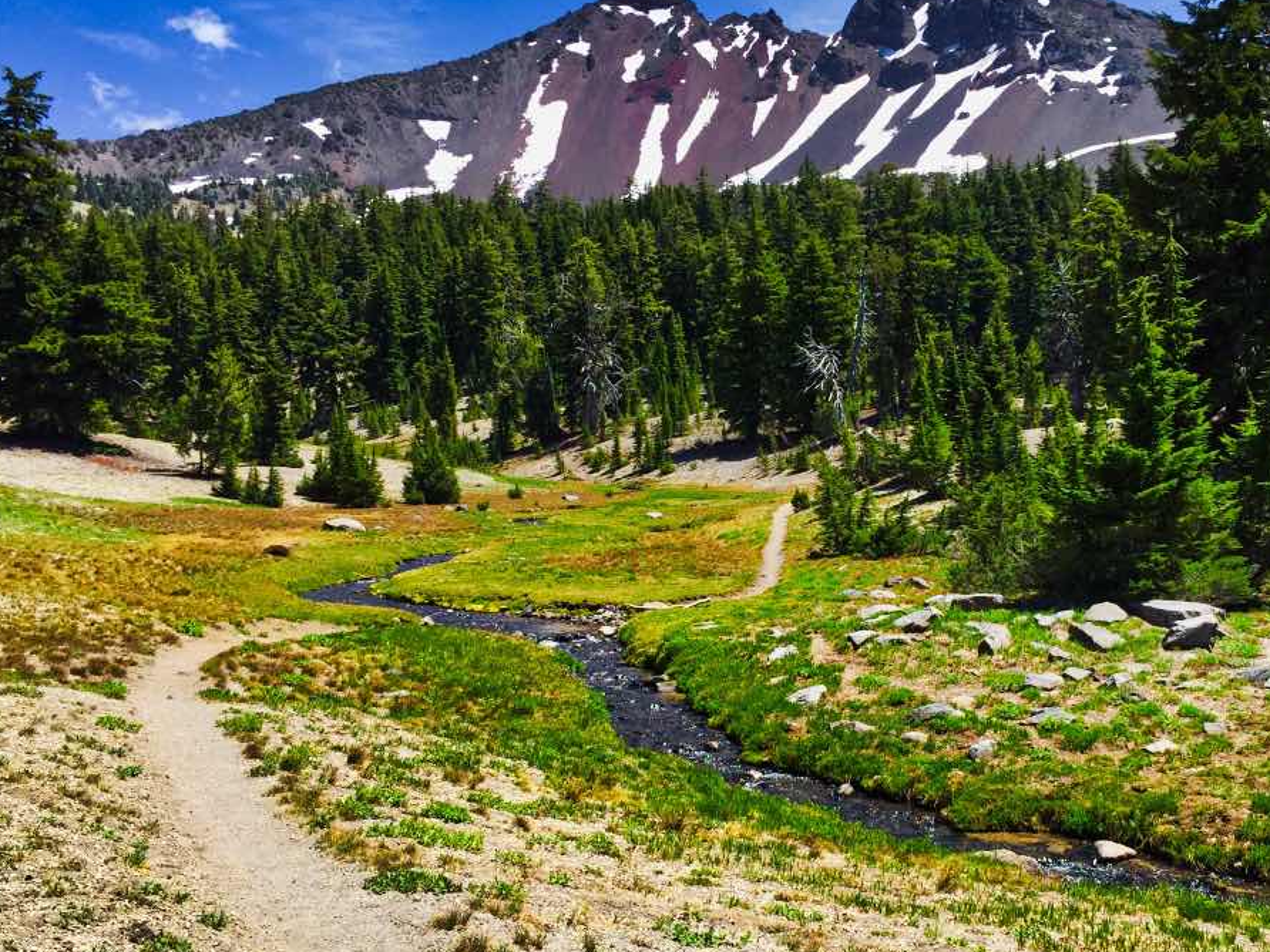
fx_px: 1431
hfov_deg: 47.4
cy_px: 529
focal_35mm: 39
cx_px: 799
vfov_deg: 36.8
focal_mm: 4.15
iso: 32
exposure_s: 1/1799
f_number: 2.2
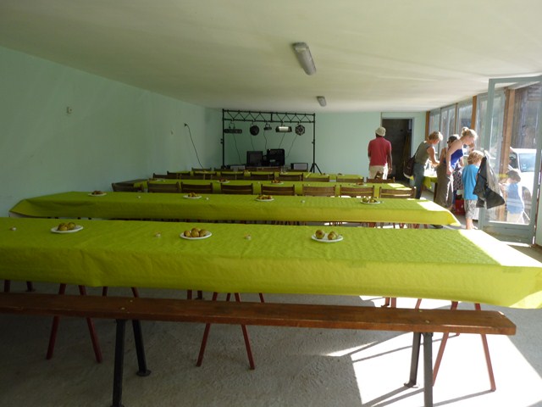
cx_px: 271
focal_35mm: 25
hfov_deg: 69.4
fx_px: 391
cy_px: 204
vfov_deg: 54.9
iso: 80
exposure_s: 1/100
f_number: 3.3
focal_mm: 4.5
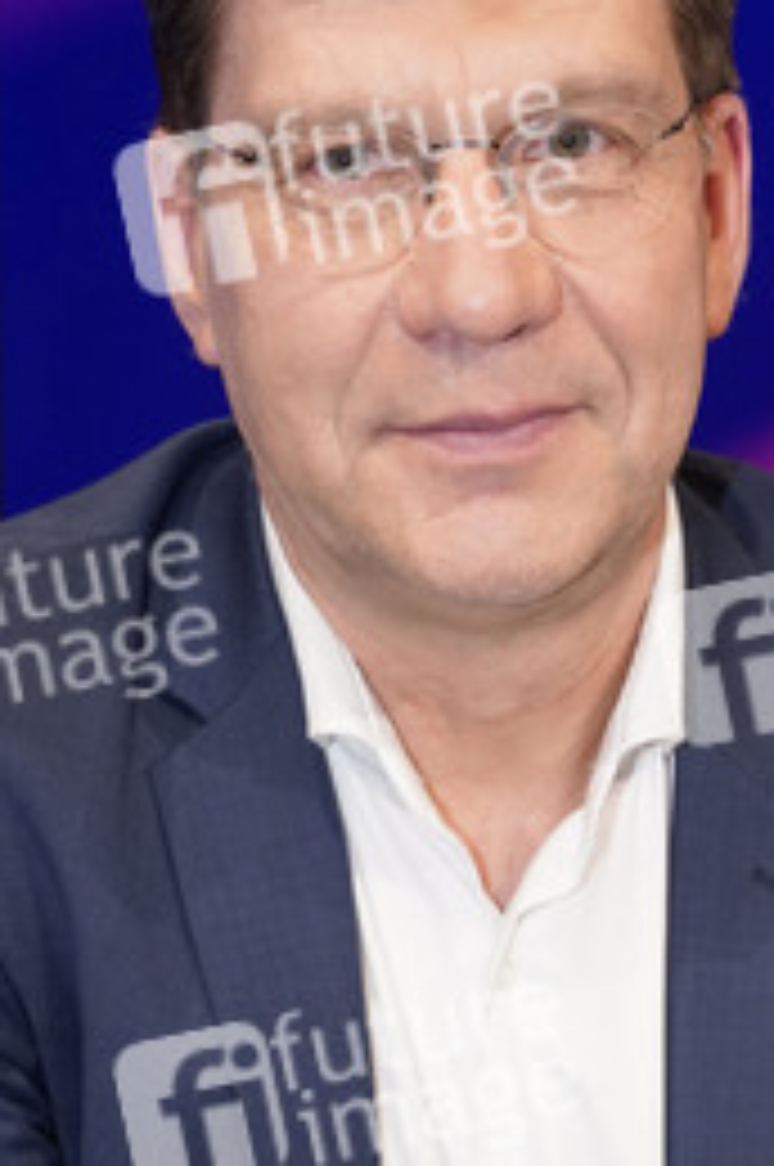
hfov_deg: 19.9
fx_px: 2199
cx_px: 477
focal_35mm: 68
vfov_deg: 29.5
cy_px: 414
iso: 2000
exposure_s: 1/125
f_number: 5.6
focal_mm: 44
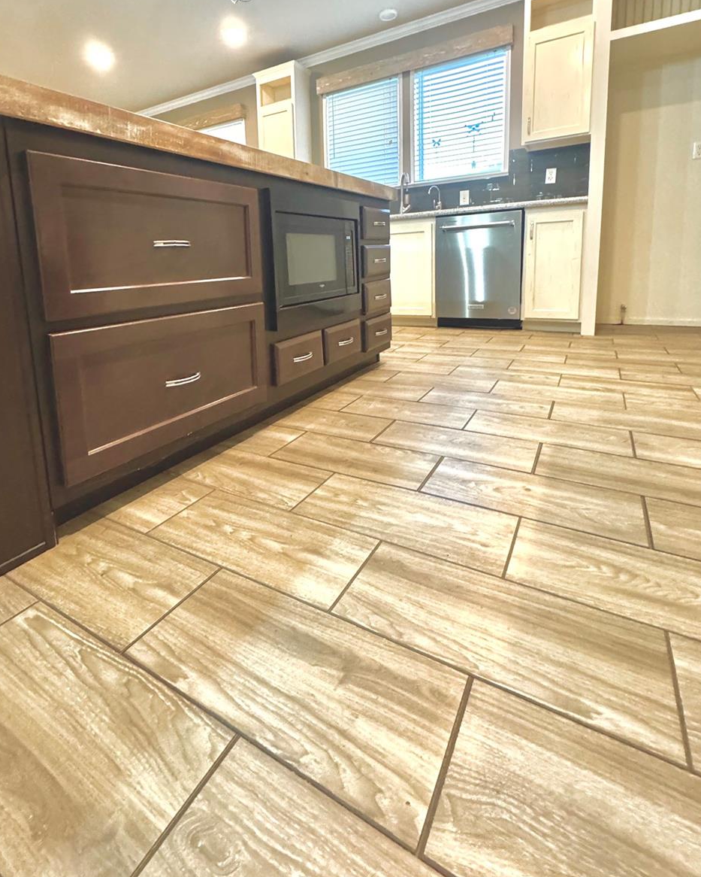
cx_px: 291
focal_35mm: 18
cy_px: 329
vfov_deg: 84.7
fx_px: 467
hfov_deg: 73.2
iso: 800
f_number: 2.2
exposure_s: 1/60
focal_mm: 2.22
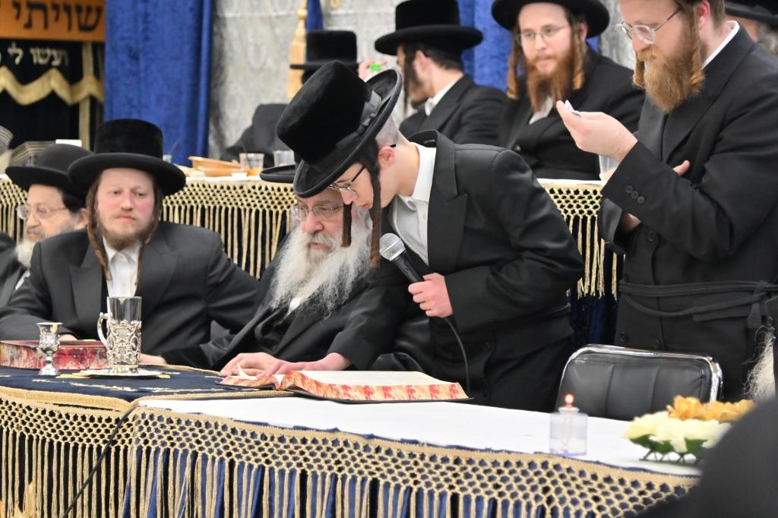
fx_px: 2787
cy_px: 259
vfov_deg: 10.6
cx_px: 389
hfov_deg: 15.9
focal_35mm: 129
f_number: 4
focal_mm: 86
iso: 1000
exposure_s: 1/200
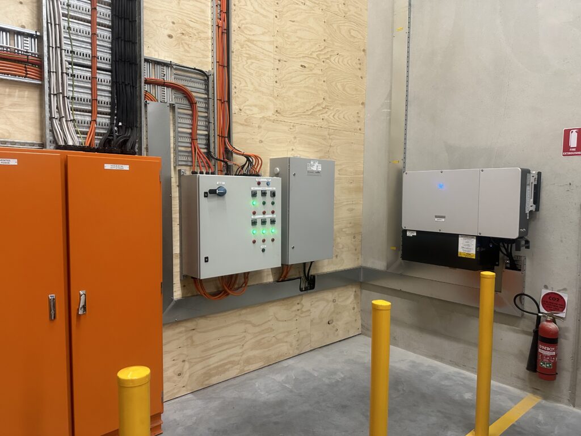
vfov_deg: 56.8
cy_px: 218
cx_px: 290
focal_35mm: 24
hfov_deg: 71.6
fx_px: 403
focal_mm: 6.86
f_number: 1.78
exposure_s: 1/50
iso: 400
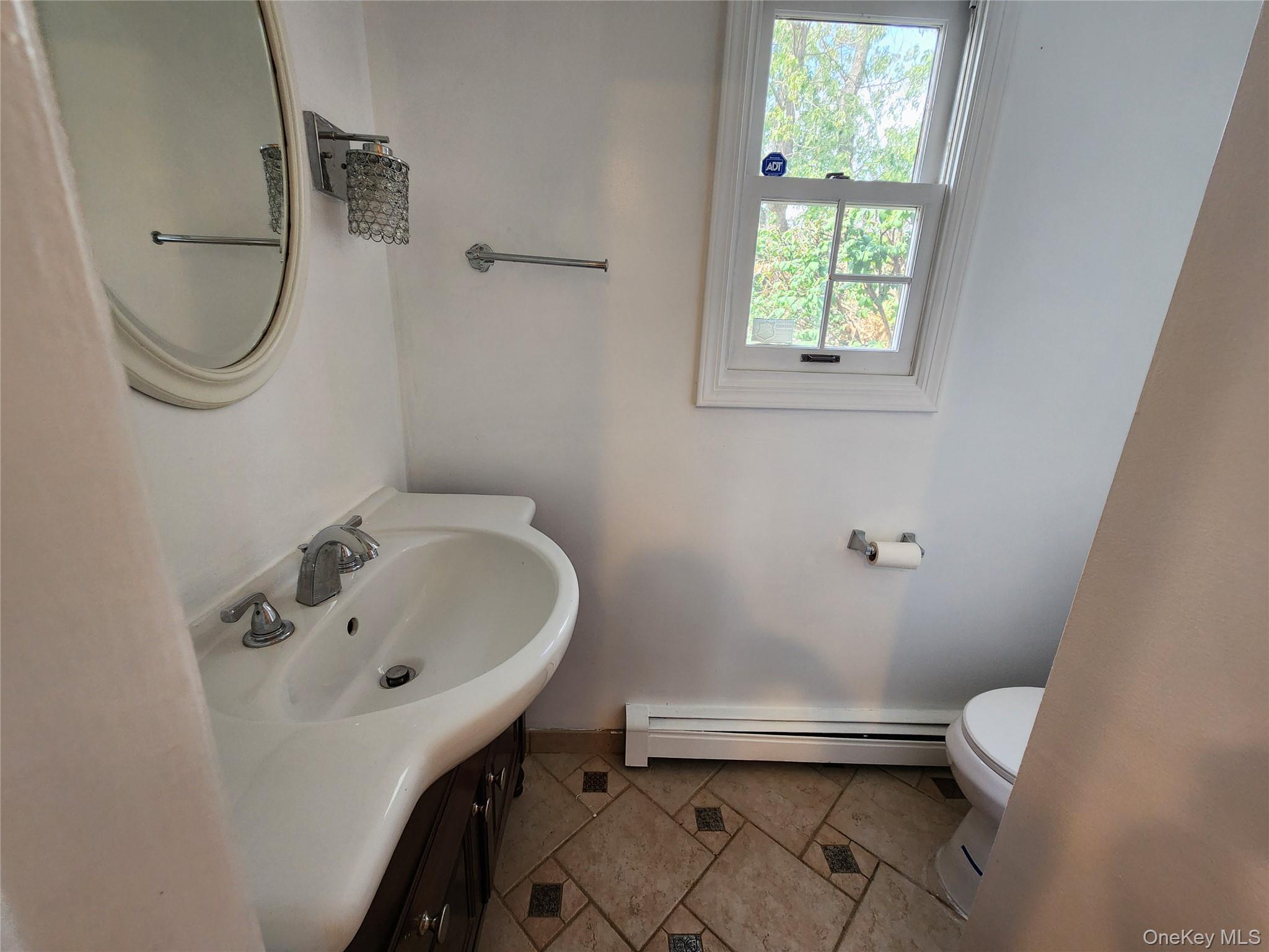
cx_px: 634
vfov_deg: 89.9
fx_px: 477
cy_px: 476
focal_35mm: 13
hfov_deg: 106.2
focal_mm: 2.2
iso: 200
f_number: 2.2
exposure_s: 1/60
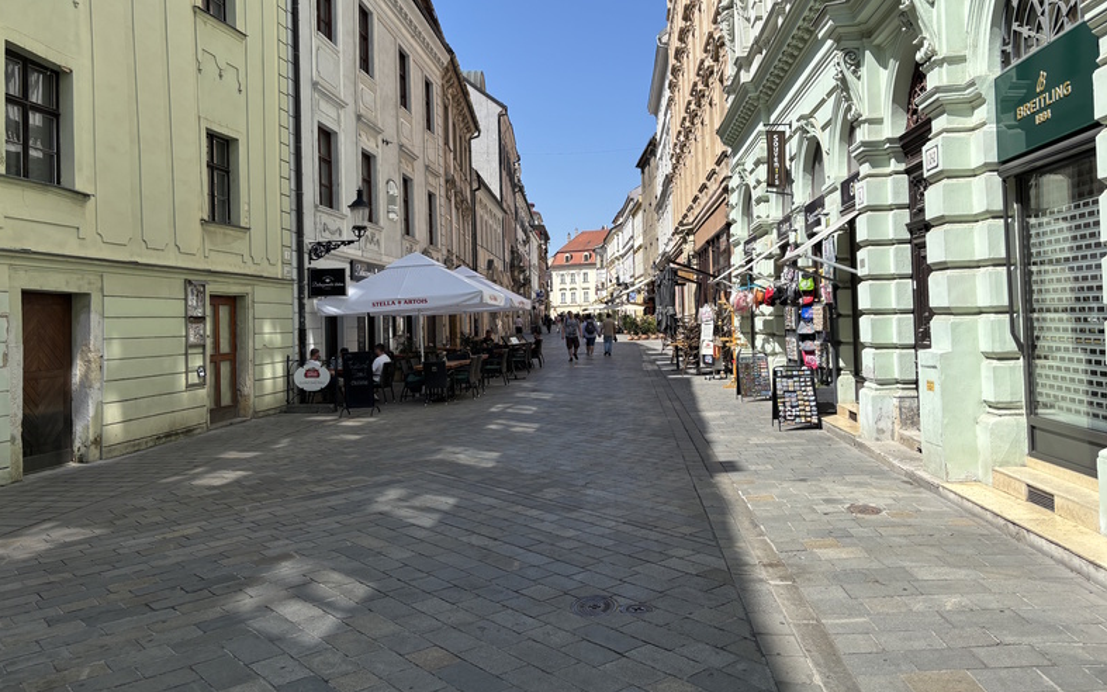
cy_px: 295
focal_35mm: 28
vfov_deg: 44.4
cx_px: 560
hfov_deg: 66.5
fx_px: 845
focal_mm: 5.96
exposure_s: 1/3534
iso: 50
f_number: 1.6
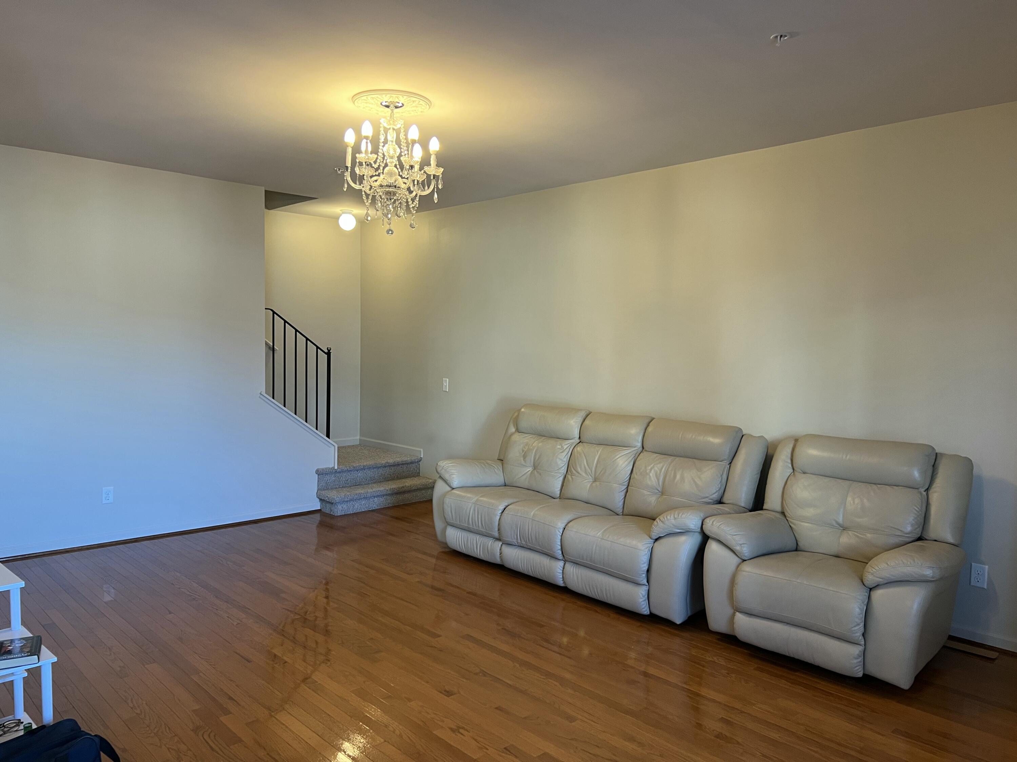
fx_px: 764
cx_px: 508
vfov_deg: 53.1
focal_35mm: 26
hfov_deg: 67.3
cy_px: 381
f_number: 1.5
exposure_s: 1/60
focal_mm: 5.7
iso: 125
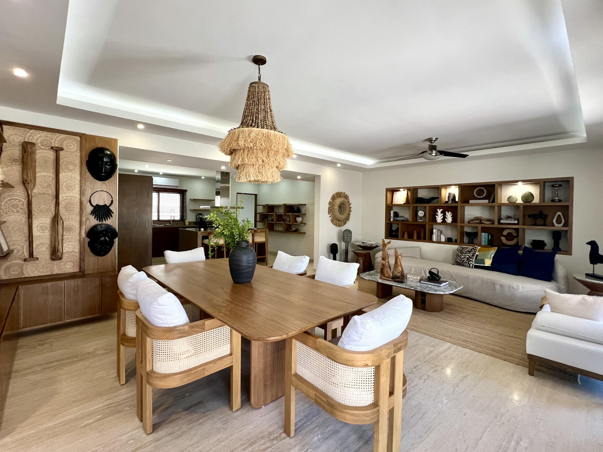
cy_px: 212
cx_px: 291
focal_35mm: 15
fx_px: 261
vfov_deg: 81.7
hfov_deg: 98.1
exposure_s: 1/120
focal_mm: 1.57
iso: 250
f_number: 1.8
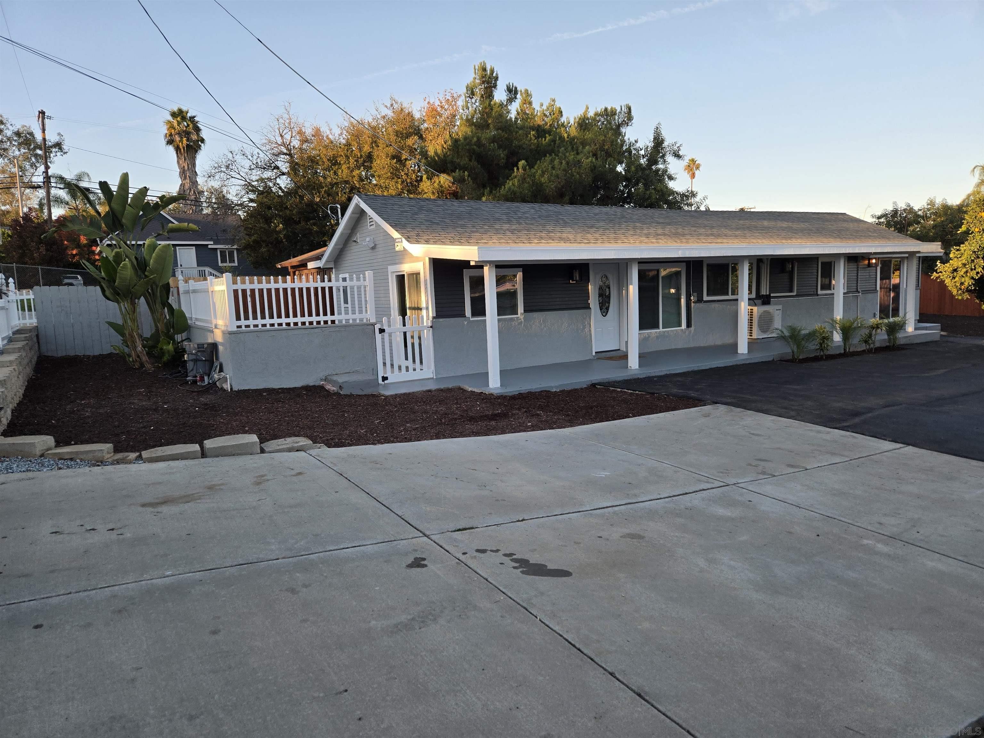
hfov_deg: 73.9
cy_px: 369
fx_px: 654
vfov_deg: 58.9
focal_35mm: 23
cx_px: 492
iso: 80
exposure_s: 1/1384
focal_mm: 5.4
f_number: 1.8
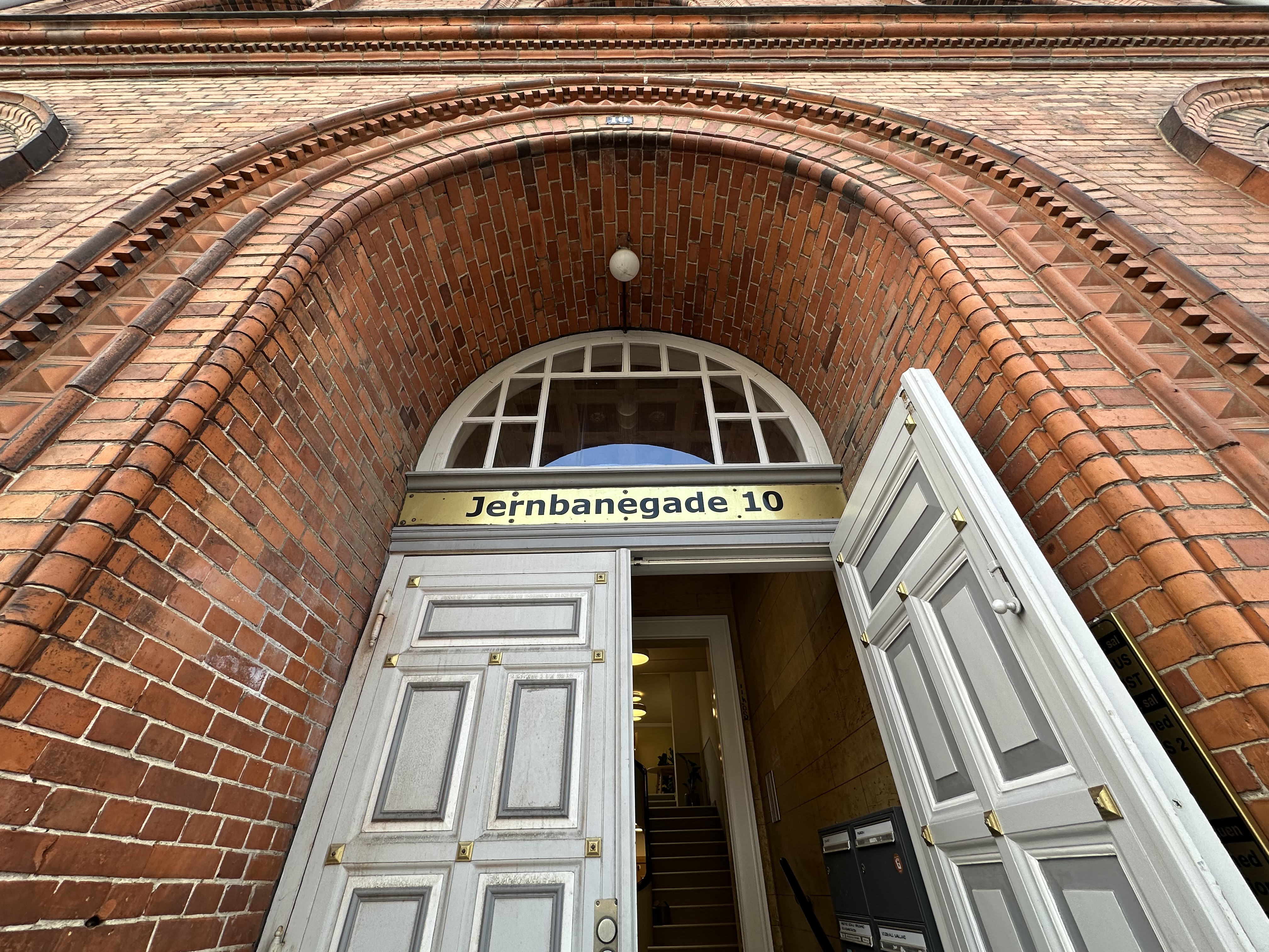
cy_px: 476
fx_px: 513
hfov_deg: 102.1
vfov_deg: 85.7
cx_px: 634
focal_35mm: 14
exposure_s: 1/142
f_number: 2.2
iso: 40
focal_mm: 2.22
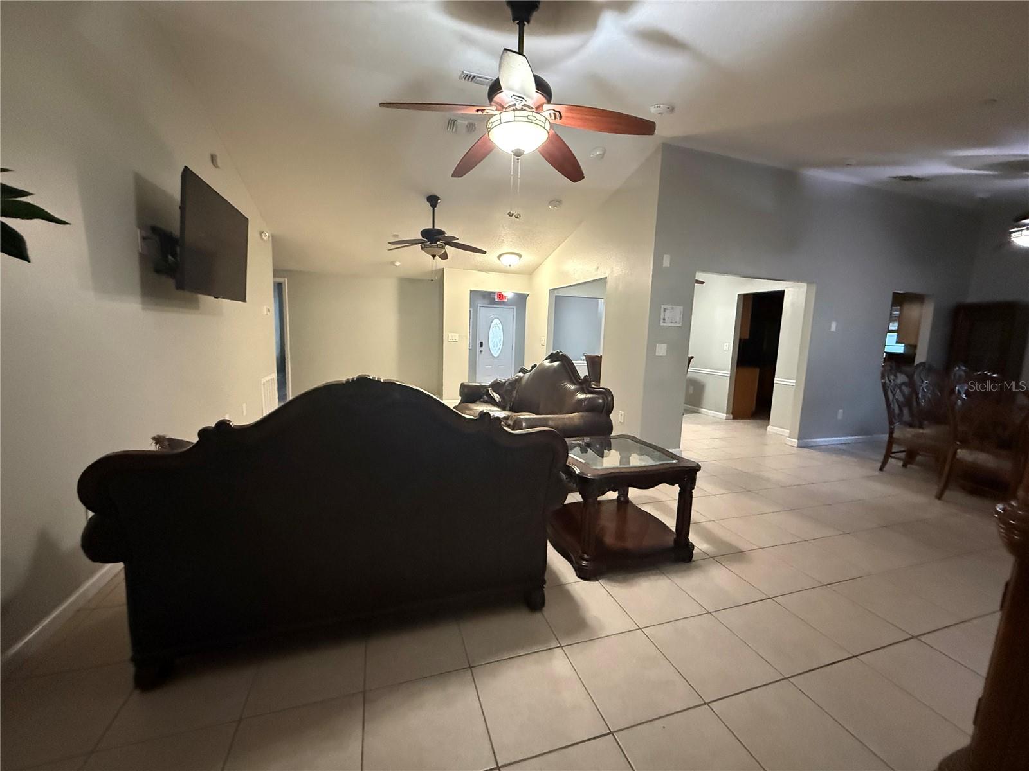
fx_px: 416
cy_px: 386
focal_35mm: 14
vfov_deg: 85.7
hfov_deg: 102.1
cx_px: 514
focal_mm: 2.22
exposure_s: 1/60
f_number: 2.2
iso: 1250
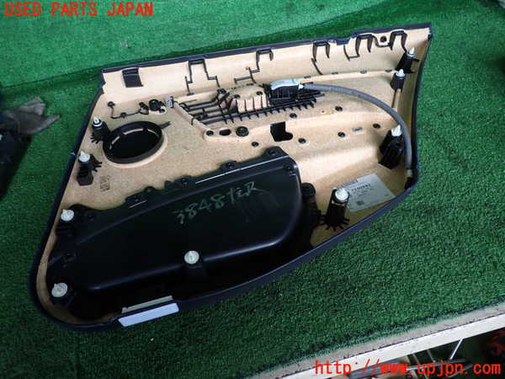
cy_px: 190
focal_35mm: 25
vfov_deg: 54.9
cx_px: 252
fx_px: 365
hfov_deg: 69.4
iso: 100
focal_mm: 4.5
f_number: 2
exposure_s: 1/80
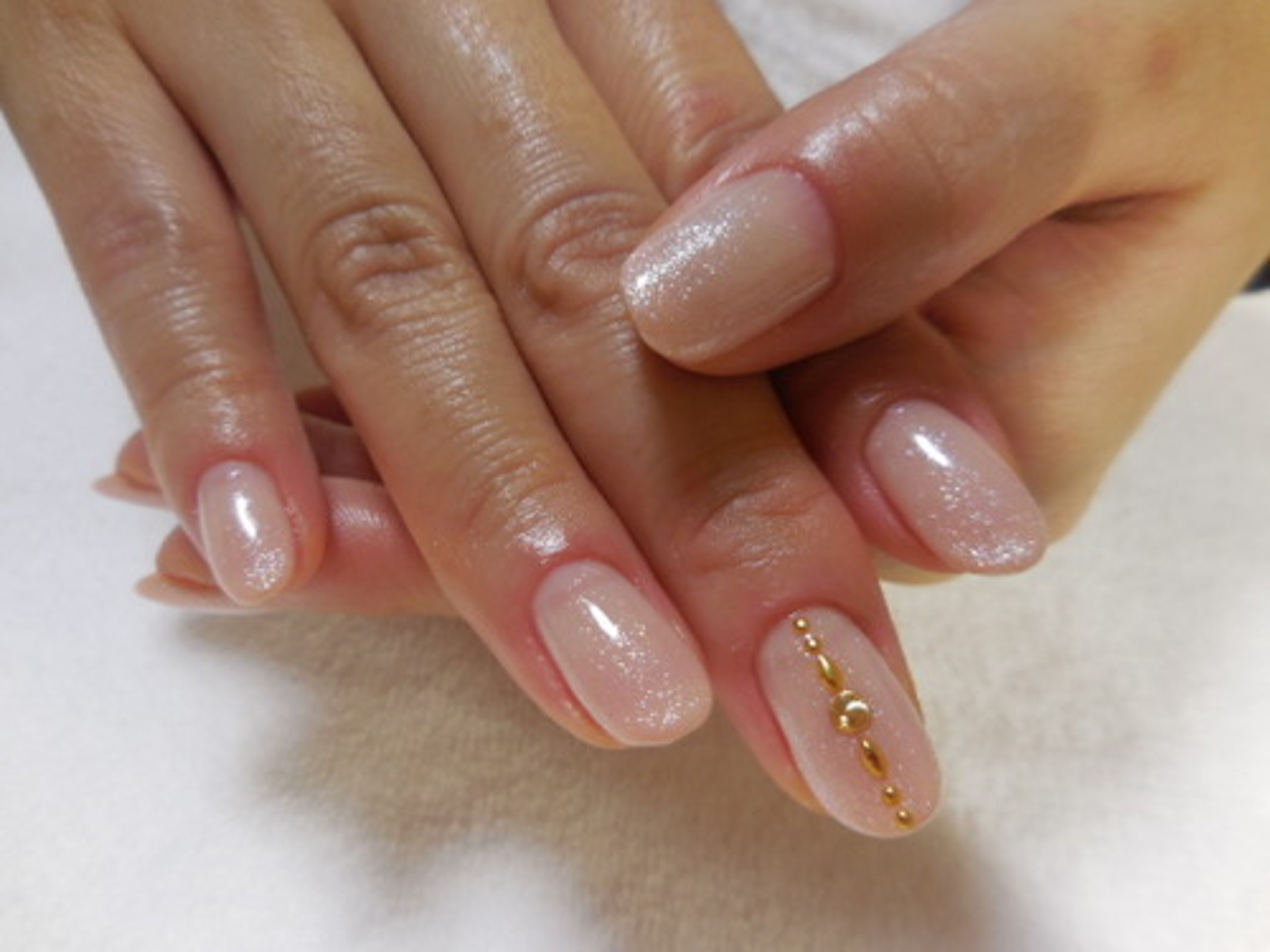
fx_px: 917
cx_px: 635
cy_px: 476
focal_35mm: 25
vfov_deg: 54.9
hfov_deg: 69.4
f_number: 3.3
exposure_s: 1/30
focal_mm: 4.5
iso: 160
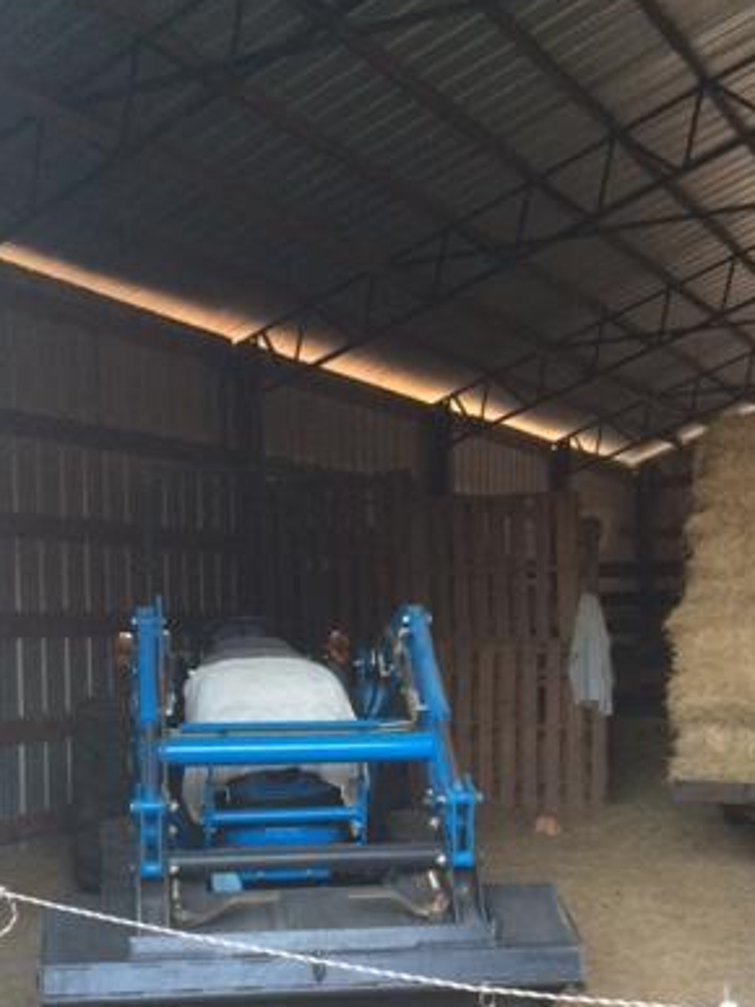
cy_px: 679
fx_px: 1397
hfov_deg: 30.2
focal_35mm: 48
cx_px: 307
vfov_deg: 39.2
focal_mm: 4.15
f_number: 2.2
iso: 125
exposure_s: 1/30
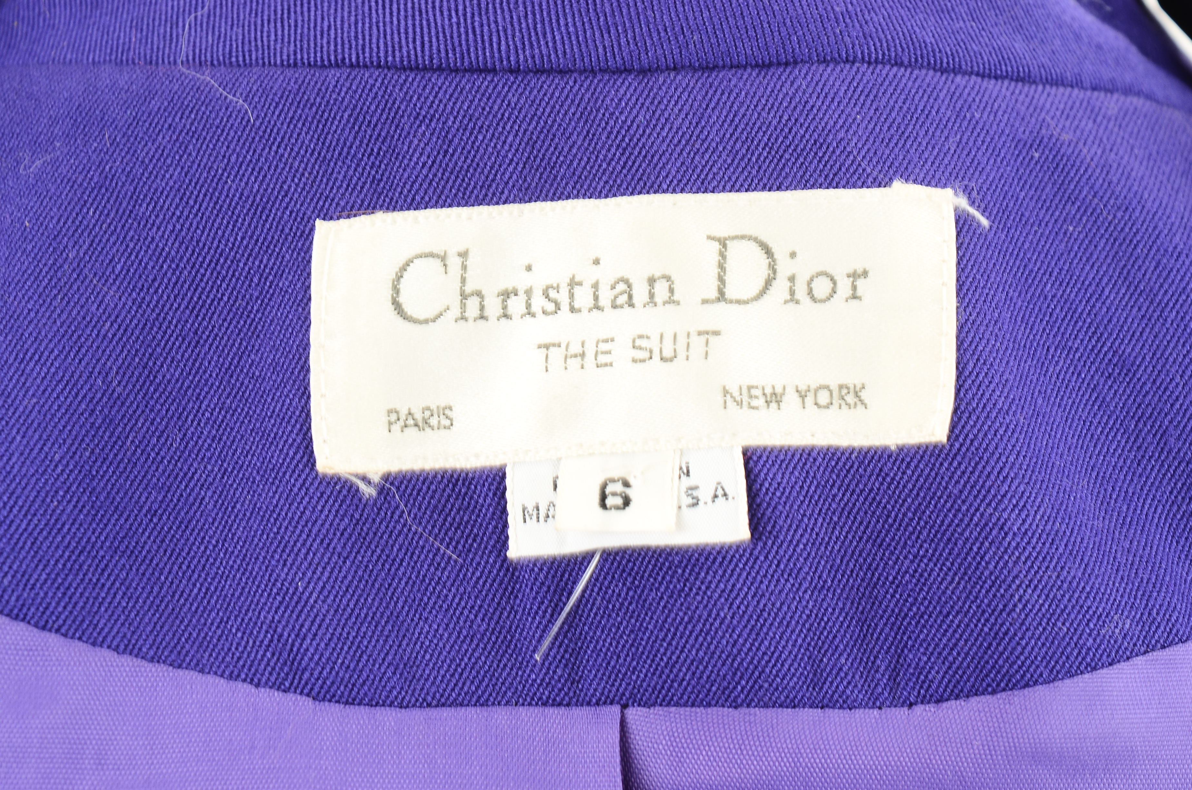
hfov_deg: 24.7
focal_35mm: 82
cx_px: 596
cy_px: 395
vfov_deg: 16.5
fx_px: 2726
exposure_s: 1/60
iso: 320
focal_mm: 55
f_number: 10
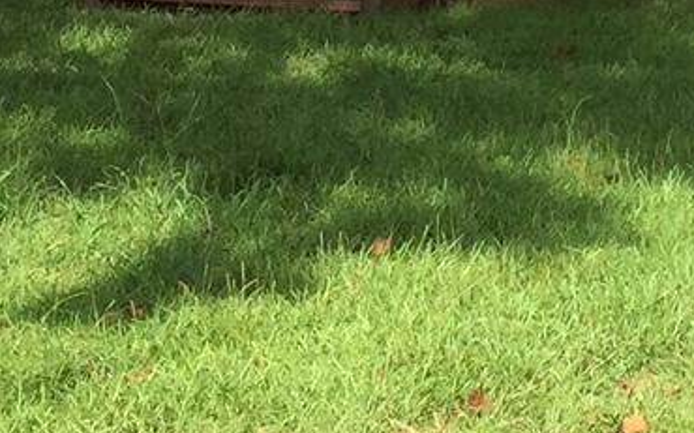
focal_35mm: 170
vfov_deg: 7.4
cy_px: -482
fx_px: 3214
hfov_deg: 11.5
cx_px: 1197
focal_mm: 4.15
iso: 32
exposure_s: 1/1130
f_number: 2.2
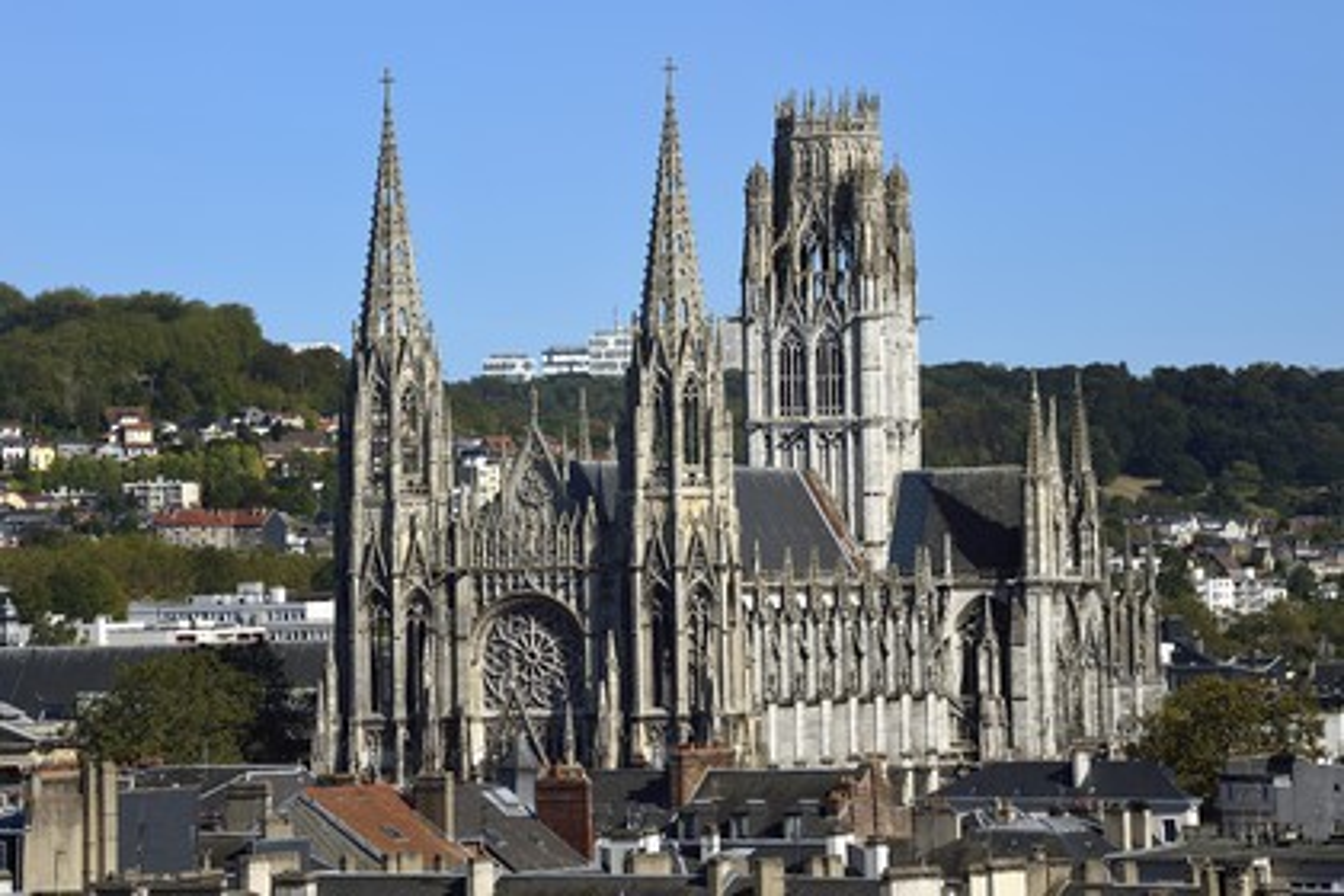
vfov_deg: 7.4
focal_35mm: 185
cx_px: 672
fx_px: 6906
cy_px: 448
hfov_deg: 11.1
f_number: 10
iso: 200
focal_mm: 185
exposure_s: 1/640
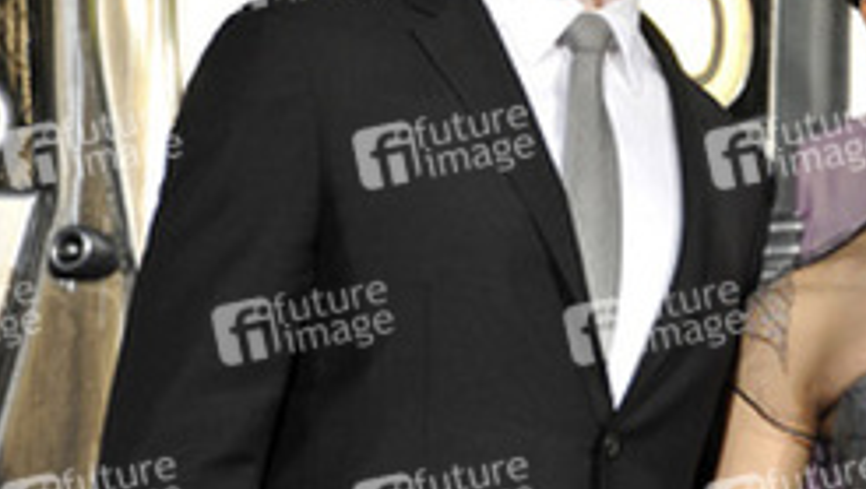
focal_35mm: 306
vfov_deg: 4.0
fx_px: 7034
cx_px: 701
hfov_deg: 7.0
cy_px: 60
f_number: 5.6
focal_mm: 160
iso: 1000
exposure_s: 1/400
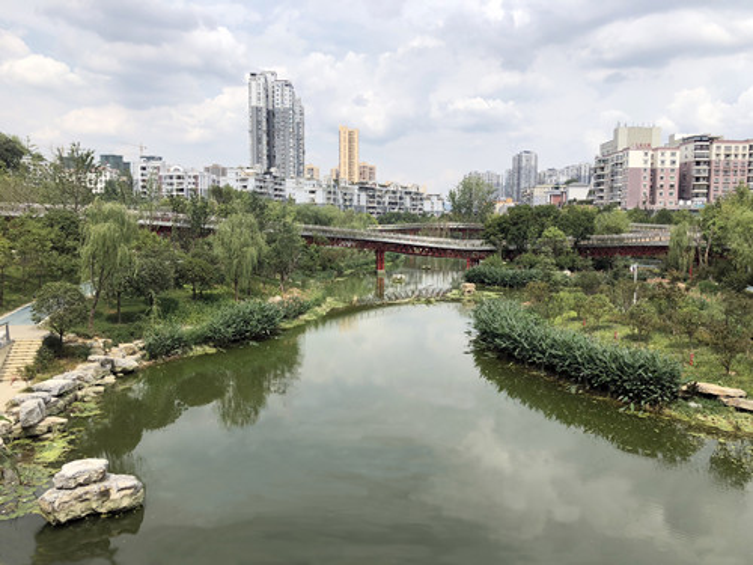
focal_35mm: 28
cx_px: 376
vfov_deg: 49.7
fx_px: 609
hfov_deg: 63.4
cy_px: 282
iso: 20
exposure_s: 1/1919
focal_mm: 4
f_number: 1.8
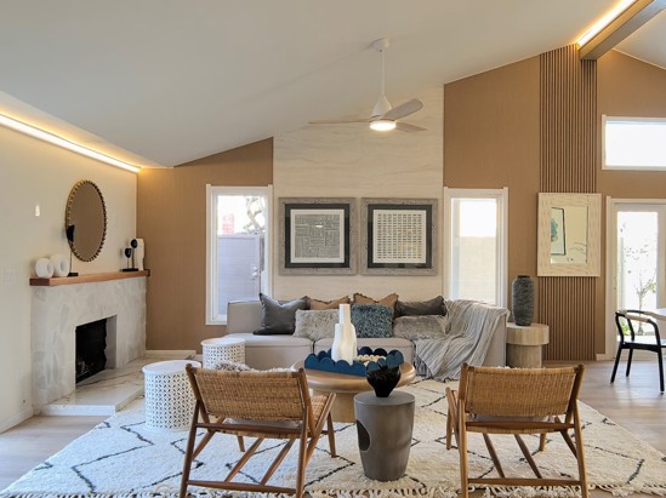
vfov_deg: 49.7
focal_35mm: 28
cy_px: 246
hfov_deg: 63.4
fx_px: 538
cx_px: 359
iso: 200
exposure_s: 1/60
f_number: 2.2
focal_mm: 1.95
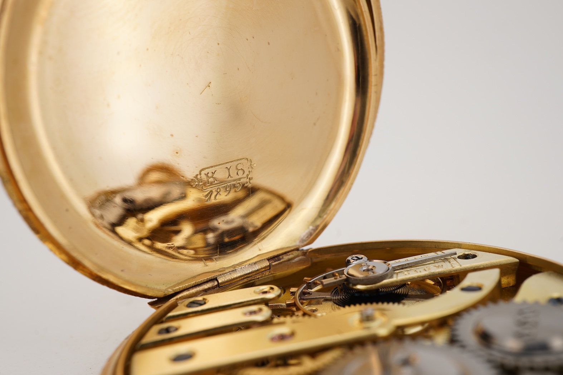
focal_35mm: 45
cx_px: 282
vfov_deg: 29.9
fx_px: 704
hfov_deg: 43.6
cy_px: 188
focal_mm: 30
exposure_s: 1/160
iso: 160
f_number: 22
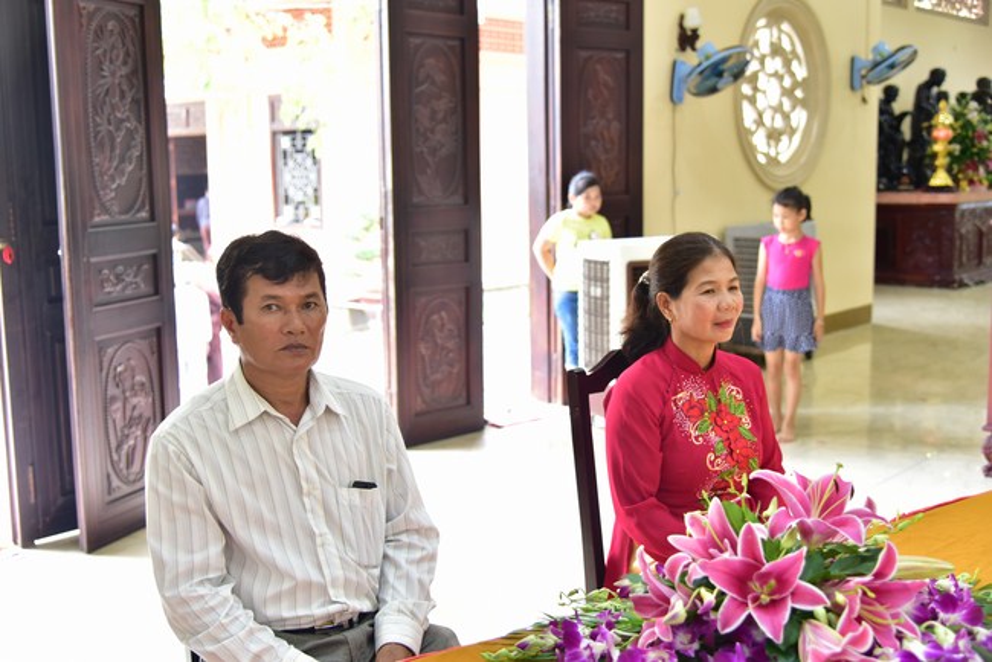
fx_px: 1103
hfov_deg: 48.4
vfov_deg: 33.4
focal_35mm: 40
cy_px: 331
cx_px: 496
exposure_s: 1/30
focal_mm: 40
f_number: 4
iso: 800
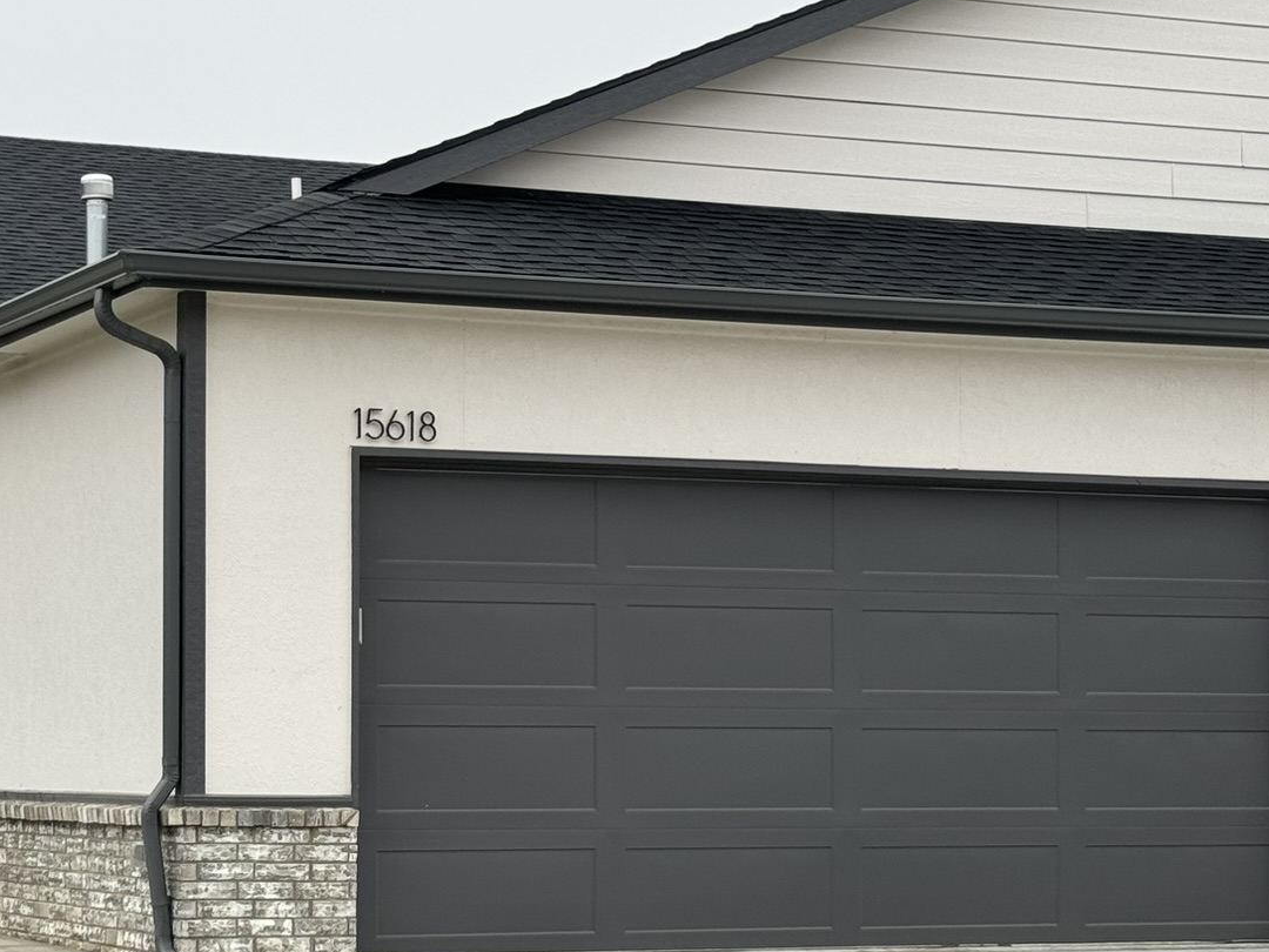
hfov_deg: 21.4
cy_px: 716
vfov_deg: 16.2
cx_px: 336
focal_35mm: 91
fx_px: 3336
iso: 64
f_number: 1.78
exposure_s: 1/481
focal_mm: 6.86
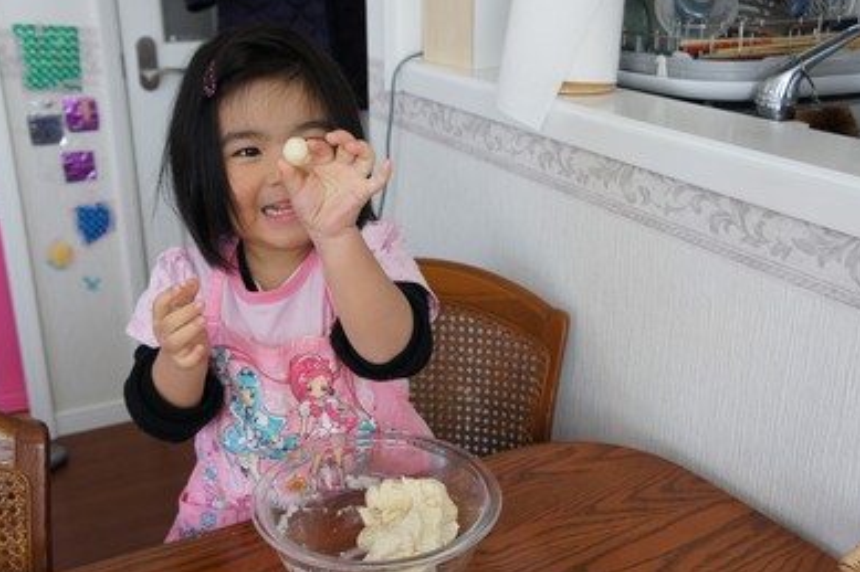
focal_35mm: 39
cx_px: 429
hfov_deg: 50.1
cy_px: 287
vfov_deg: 34.6
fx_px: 920
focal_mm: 25
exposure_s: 1/125
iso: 500
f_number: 4.5
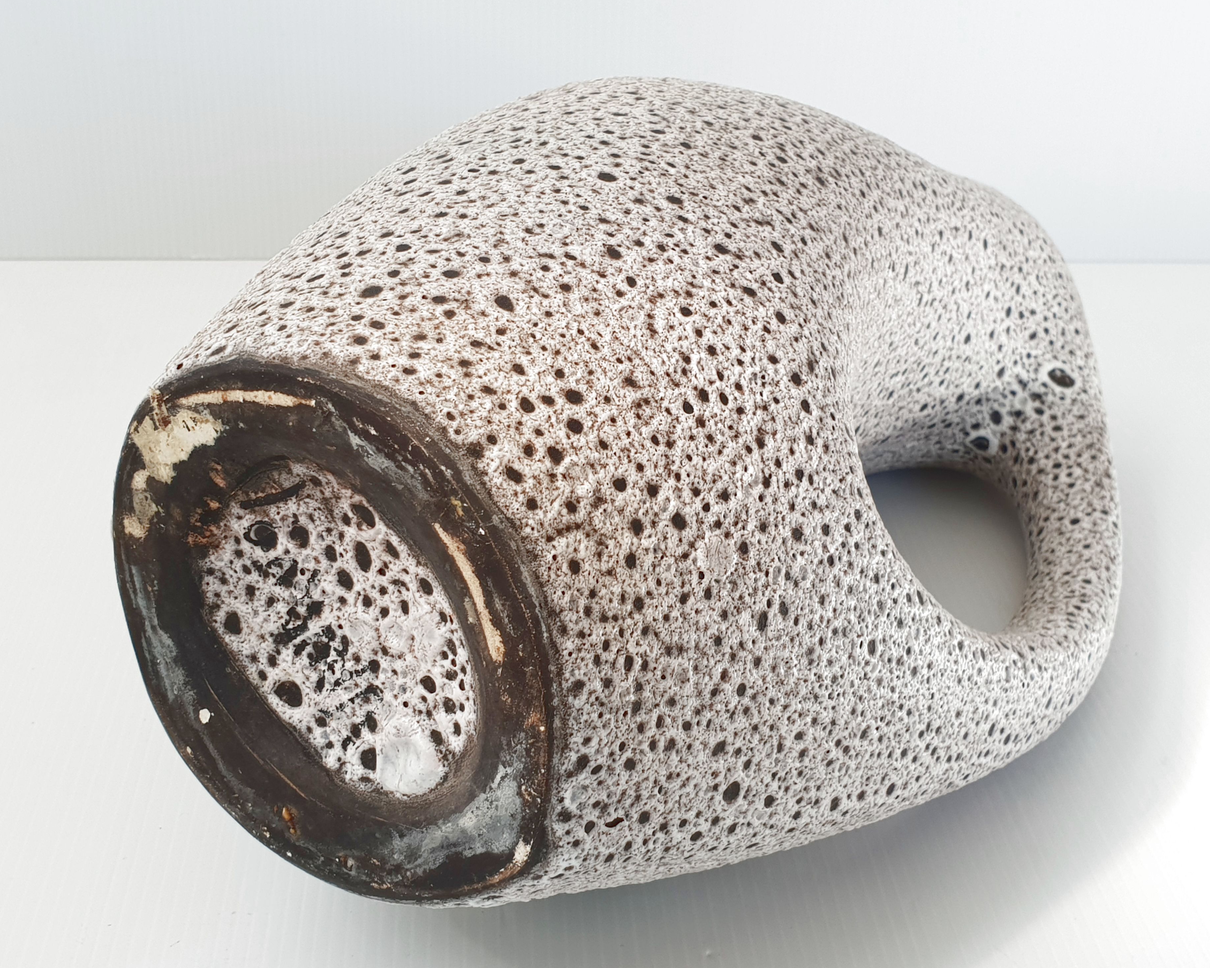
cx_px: 619
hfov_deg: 62.2
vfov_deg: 51.5
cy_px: 496
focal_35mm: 28
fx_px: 1003
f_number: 2.4
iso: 50
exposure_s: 1/60
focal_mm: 4.3
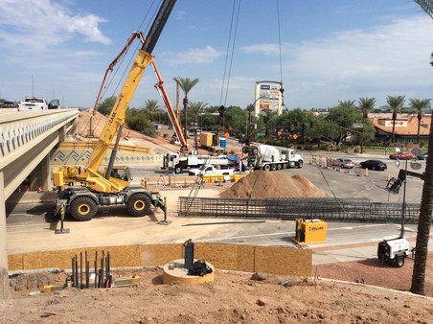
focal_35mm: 32
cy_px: 162
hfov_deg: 56.9
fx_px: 400
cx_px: 216
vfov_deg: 44.1
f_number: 2.4
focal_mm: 3.3
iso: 32
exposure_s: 1/2387
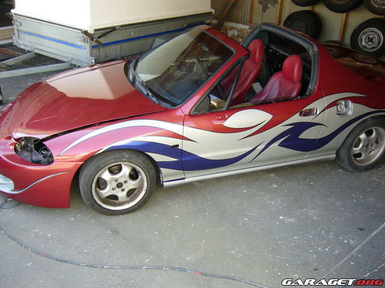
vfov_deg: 40.7
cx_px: 192
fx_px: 389
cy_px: 144
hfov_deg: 52.6
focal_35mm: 35
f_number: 2.8
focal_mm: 5.8
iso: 100
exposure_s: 1/100
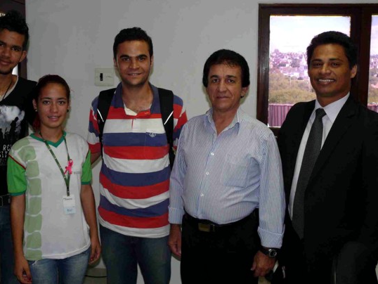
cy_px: 141
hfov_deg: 42.9
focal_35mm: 44
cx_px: 167
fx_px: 481
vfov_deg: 32.9
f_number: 2.8
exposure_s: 1/30
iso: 100
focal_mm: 7.7
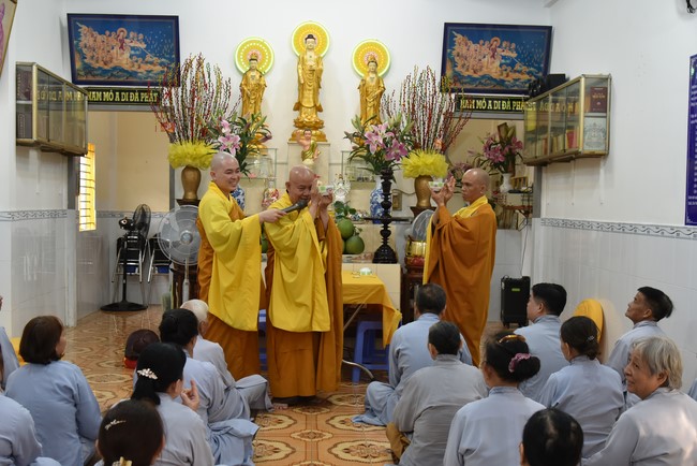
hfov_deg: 44.5
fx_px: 852
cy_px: 233
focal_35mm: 44
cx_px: 348
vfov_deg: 30.5
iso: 1600
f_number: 5.6
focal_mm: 44
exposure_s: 1/125
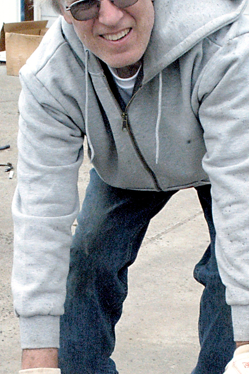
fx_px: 987
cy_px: 295
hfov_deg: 14.4
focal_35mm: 95
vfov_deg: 21.2
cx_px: 132
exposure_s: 1/640
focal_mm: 24
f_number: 13
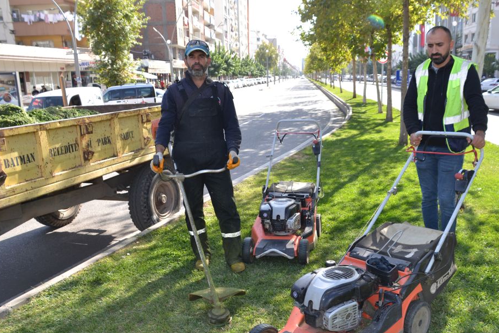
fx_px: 444
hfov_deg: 58.4
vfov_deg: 41.0
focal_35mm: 32
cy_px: 197
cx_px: 289
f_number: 4
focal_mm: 18
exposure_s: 1/125
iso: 110
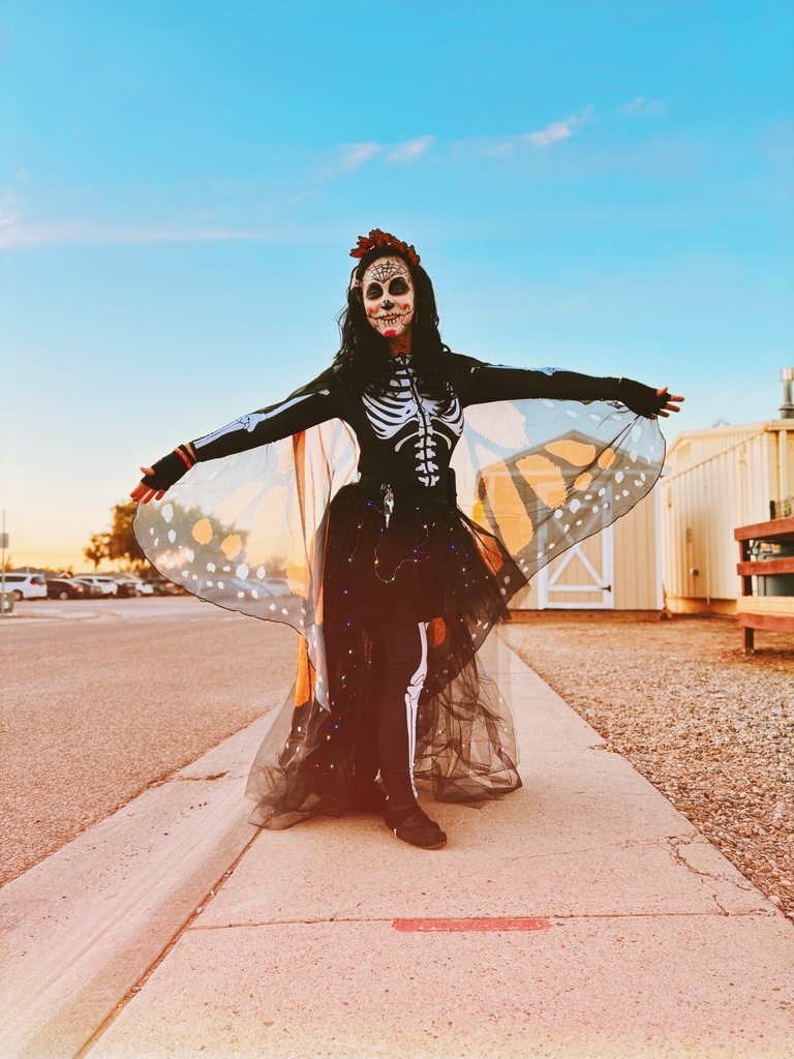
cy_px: 530
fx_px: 795
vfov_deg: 67.3
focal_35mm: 26
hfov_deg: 53.1
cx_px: 397
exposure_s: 1/204
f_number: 1.6
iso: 40
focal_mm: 5.96
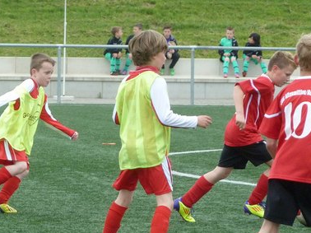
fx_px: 3744
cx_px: 75
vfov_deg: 3.6
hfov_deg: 4.8
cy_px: 137
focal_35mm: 417
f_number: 4.6
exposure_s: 1/400
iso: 320
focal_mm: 37
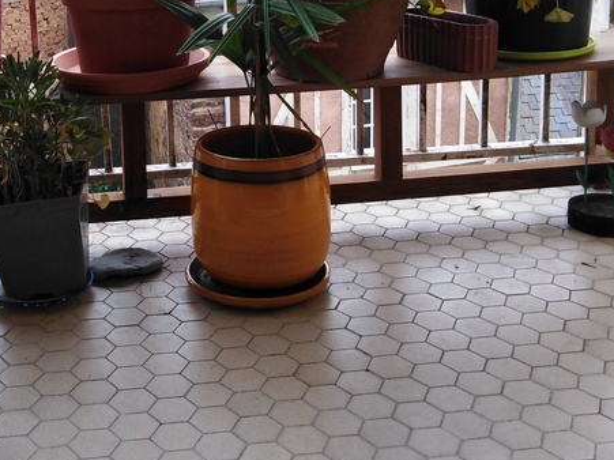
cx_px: 169
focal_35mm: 59
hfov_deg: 32.2
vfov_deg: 24.0
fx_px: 1046
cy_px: 34
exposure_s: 1/100
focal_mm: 3.46
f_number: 2.2
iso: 143
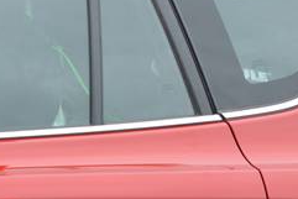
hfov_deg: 3.2
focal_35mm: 646
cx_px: -114
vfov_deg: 2.1
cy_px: -1
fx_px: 5350
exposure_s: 1/125
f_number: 9
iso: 400
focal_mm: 130
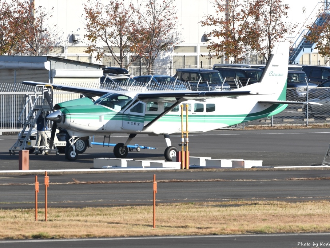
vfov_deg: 2.3
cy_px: 124
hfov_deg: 3.1
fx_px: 6053
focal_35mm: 635
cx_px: 153
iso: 400
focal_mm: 390
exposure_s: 1/800
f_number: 8
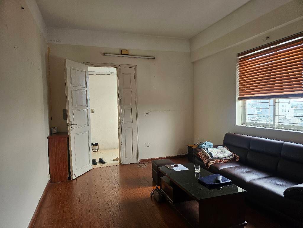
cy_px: 114
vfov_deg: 58.9
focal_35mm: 23
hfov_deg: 73.9
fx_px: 201
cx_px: 152
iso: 80
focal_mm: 6.3
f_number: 1.7
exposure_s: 1/100
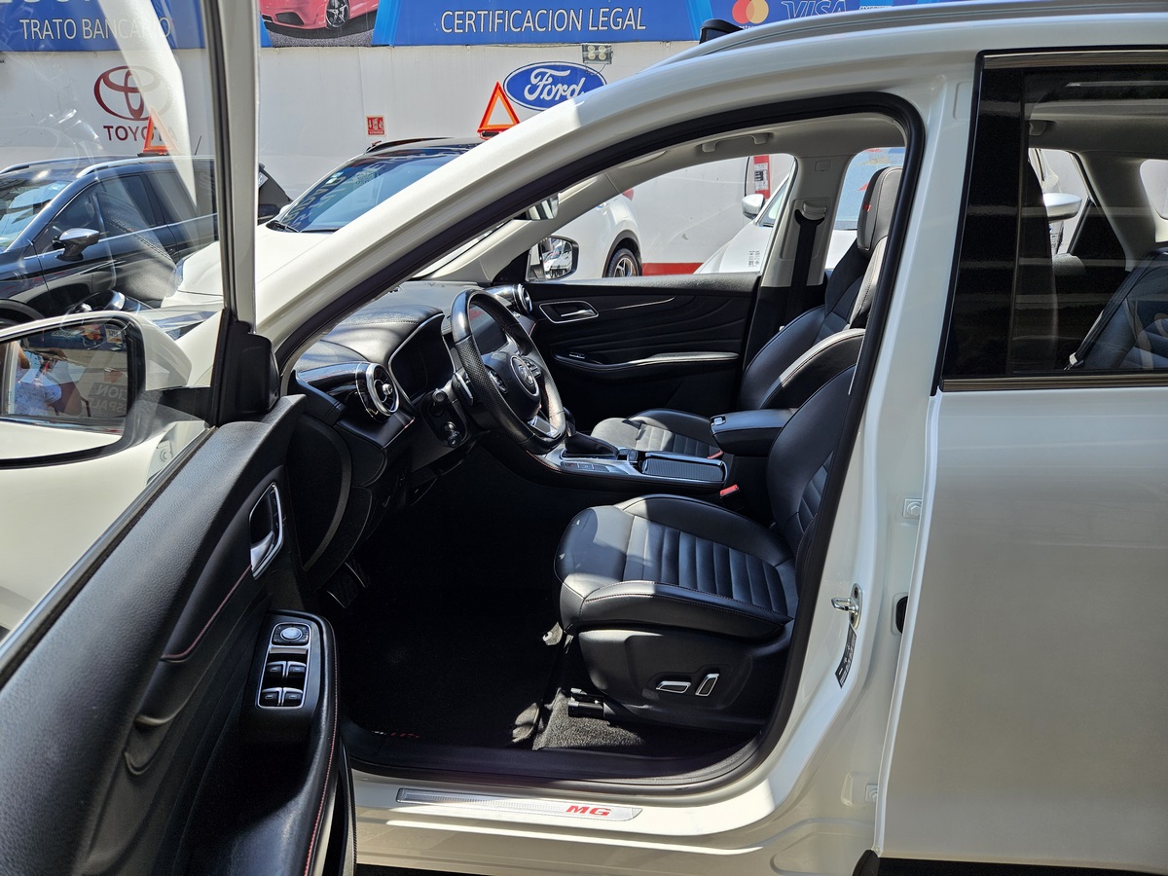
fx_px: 776
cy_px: 438
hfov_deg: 73.9
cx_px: 584
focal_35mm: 23
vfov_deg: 58.9
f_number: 1.8
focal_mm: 5.4
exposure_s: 1/519
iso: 25
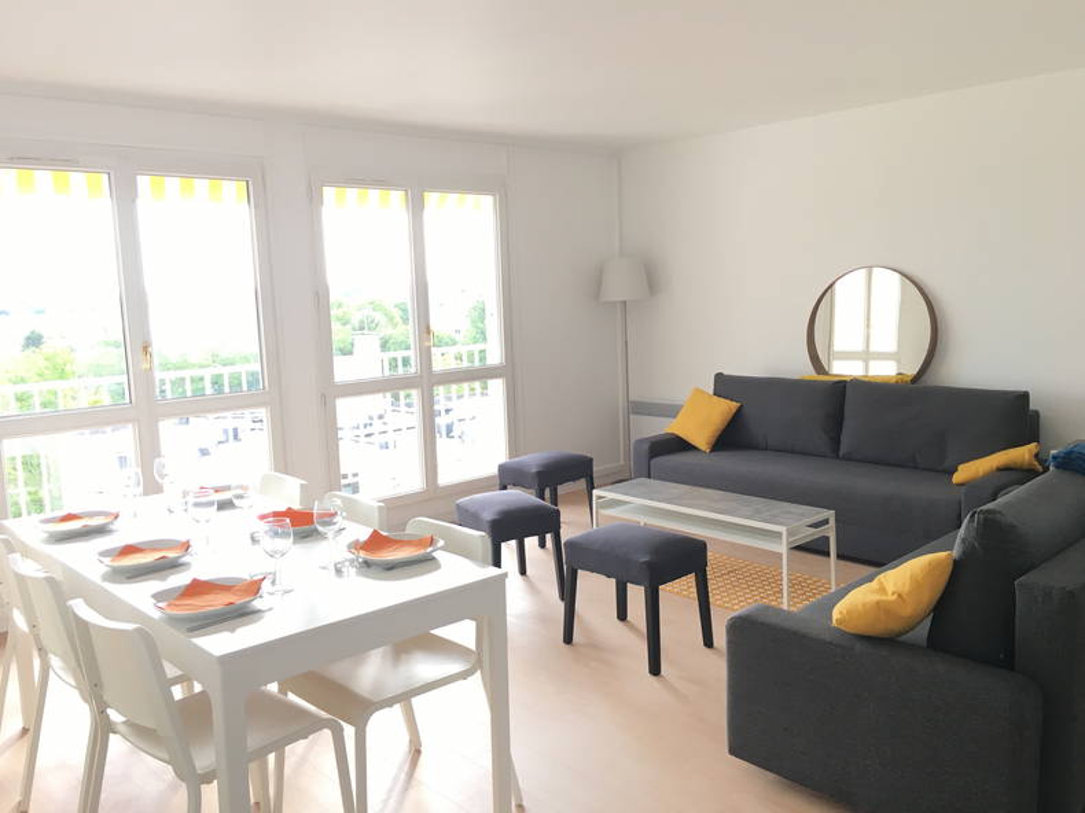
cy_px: 406
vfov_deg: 48.2
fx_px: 909
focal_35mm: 29
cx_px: 542
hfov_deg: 61.7
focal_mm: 4.15
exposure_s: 1/33
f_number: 2.2
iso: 25
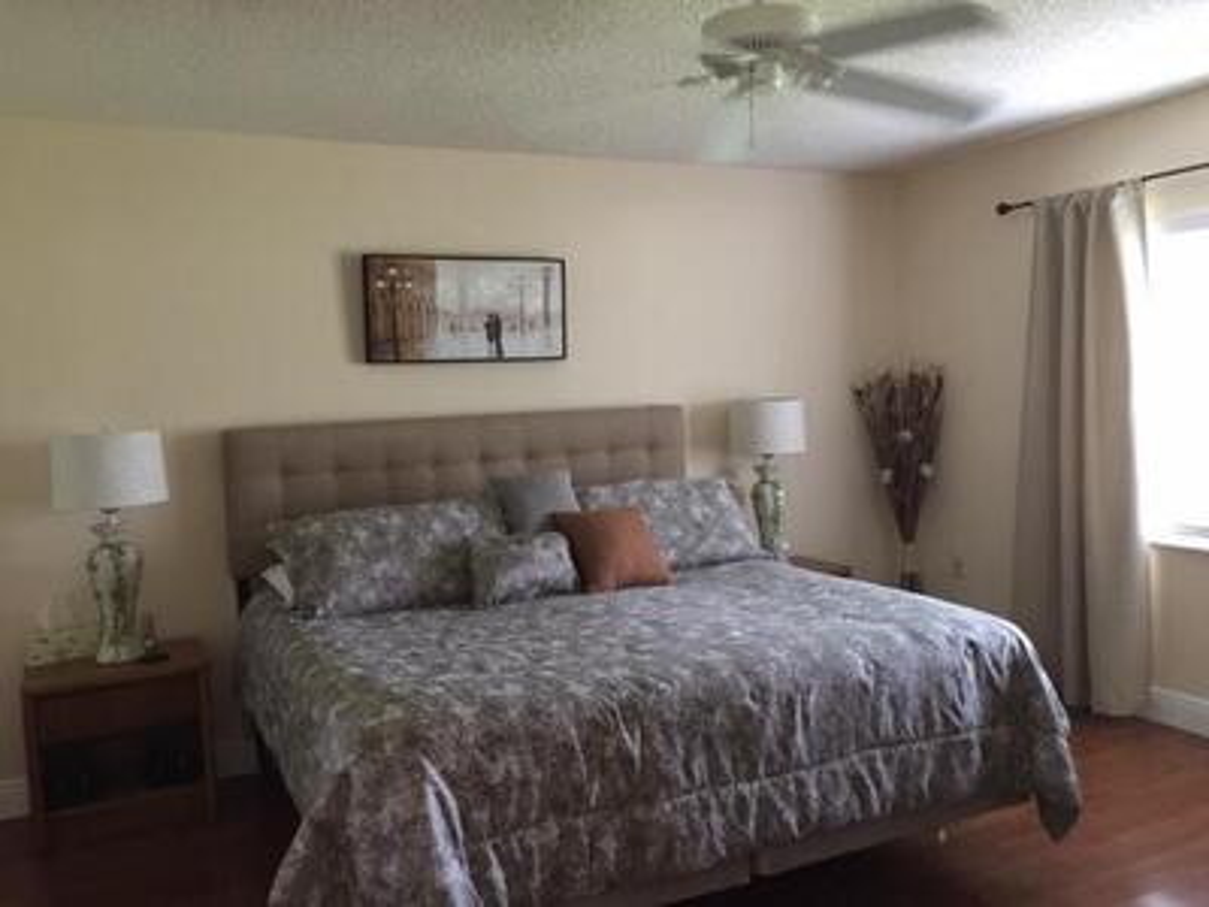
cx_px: 604
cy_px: 454
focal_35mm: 29
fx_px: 1013
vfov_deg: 48.2
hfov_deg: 61.7
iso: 125
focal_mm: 4.15
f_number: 2.2
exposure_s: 1/10
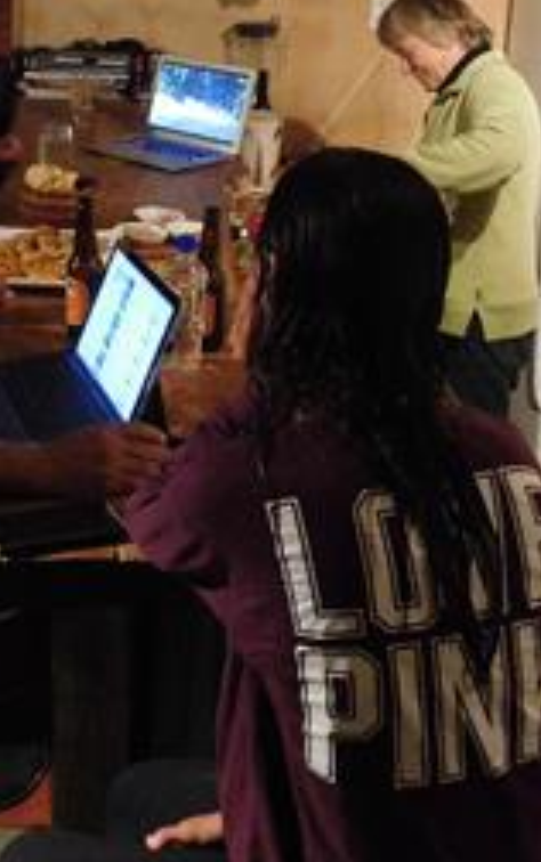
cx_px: -31
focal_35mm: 56
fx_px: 1318
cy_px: 87
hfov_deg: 22.1
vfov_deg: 34.3
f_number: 3.4
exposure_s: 1/5
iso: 800
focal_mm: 4.5
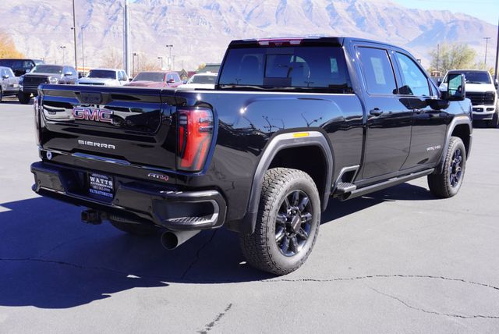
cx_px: 250
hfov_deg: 51.2
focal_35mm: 38
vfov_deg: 35.6
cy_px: 167
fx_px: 520
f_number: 7.1
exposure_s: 1/100
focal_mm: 25
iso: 100
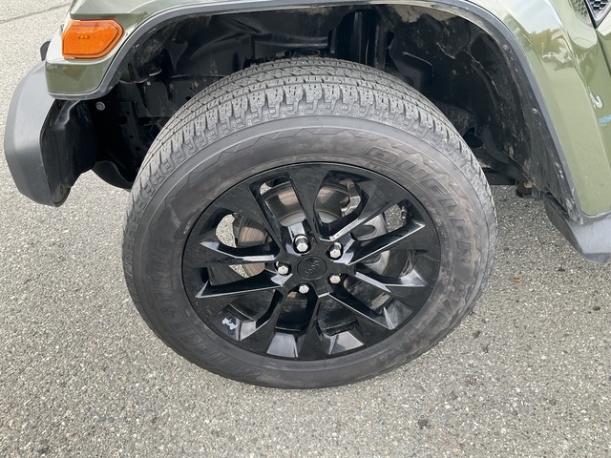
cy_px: 229
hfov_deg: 61.7
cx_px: 306
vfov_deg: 48.2
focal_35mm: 29
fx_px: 512
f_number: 1.8
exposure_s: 1/122
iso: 25
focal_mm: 3
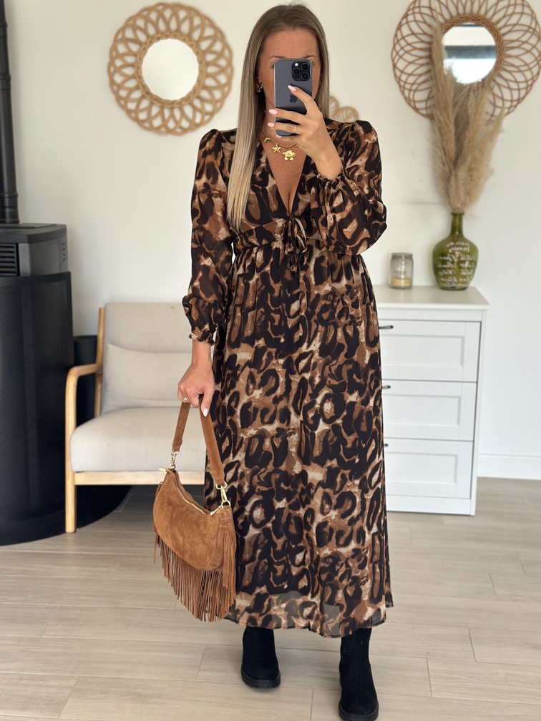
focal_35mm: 48
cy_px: 360
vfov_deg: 39.7
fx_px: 1000
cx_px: 270
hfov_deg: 30.3
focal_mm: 6.86
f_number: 1.78
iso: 80
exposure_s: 1/314
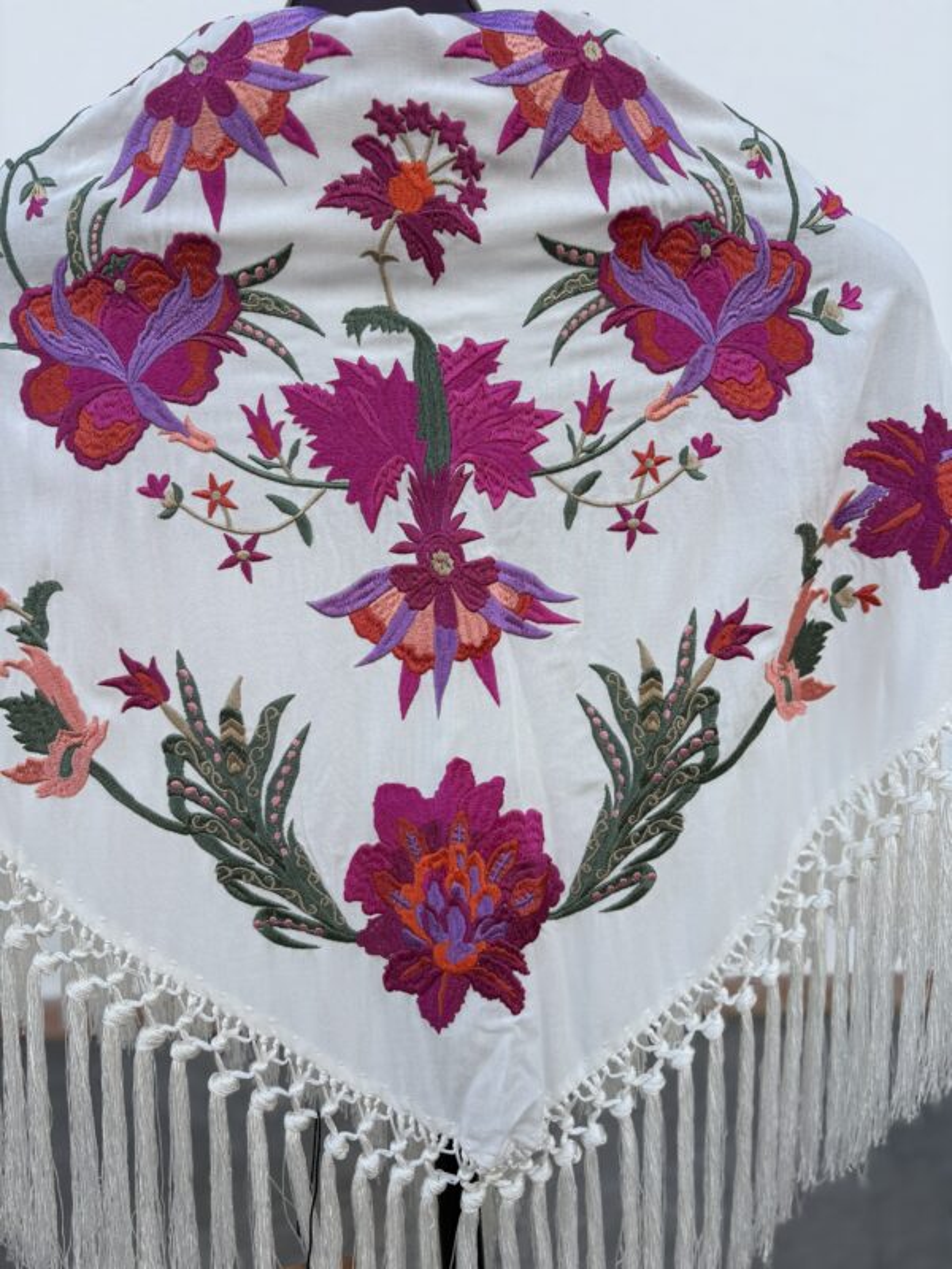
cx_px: 476
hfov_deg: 53.1
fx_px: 953
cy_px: 634
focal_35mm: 26
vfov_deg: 67.3
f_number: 1.6
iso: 50
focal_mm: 5.96
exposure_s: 1/635
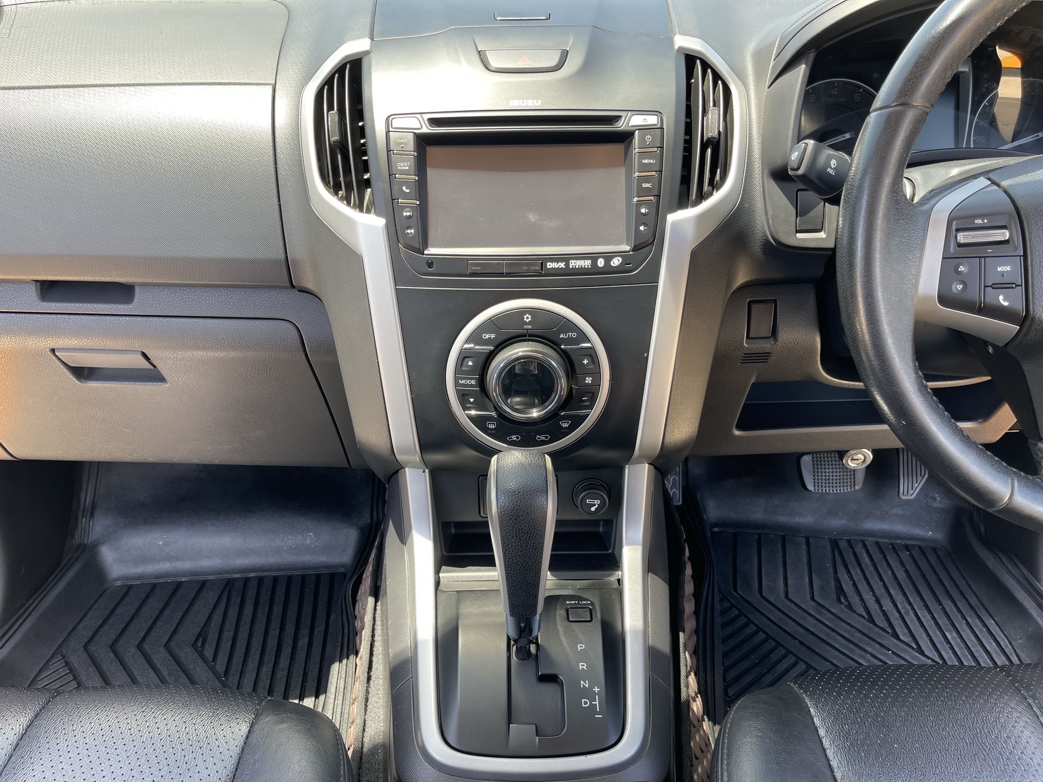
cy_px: 391
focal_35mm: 25
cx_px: 522
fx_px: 753
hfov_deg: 69.4
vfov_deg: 54.9
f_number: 1.6
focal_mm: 5.1
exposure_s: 1/121
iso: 50
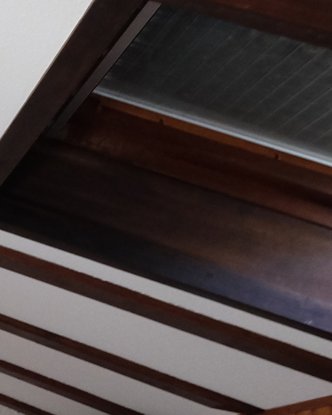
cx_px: -538
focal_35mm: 77
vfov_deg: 23.3
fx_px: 946
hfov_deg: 13.0
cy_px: 452
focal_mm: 10
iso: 1600
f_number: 4
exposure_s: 1/30
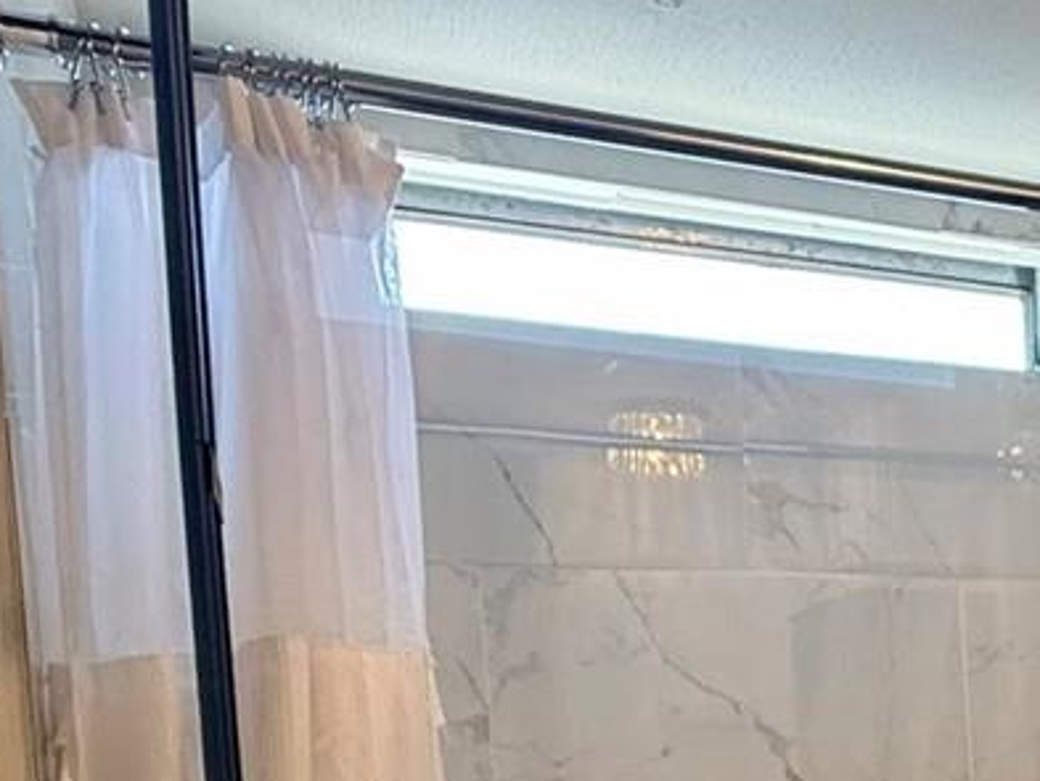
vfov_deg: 24.0
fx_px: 1713
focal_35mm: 57
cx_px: 1421
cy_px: 863
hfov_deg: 27.1
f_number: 2.2
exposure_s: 1/120
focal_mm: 2.22
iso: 160
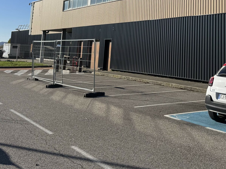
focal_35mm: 51
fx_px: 333
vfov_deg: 26.9
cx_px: 172
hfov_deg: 36.5
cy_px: -1
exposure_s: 1/7092
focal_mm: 6.76
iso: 80
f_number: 1.78
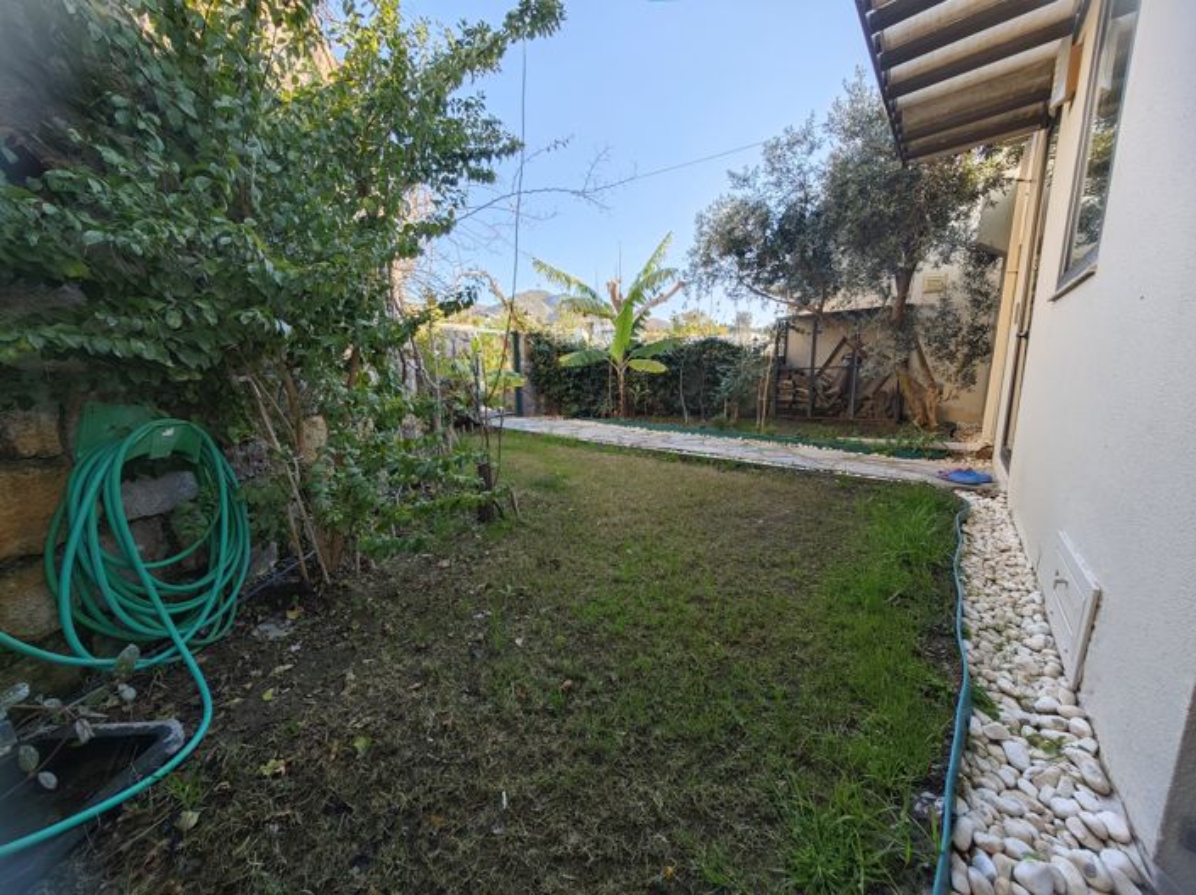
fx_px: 414
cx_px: 598
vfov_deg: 94.4
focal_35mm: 12
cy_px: 448
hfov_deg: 110.6
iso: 64
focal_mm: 2.03
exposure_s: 1/100
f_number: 1.8
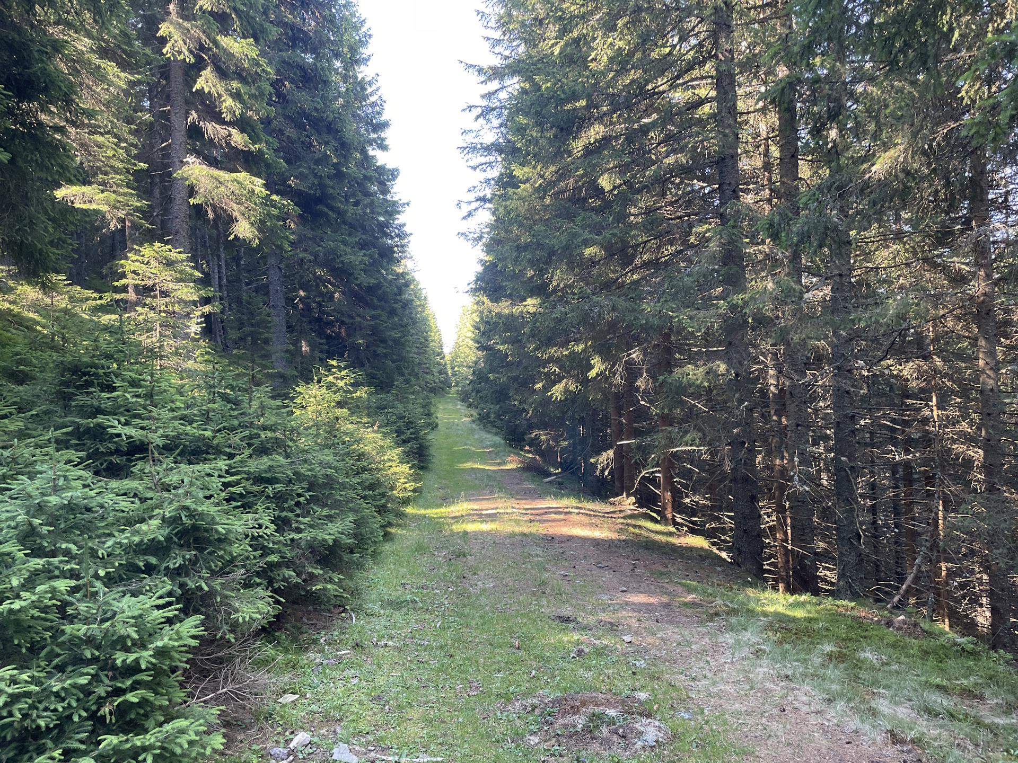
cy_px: 382
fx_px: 765
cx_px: 509
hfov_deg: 67.3
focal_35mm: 26
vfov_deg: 53.1
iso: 125
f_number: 1.6
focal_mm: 4.2
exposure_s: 1/121
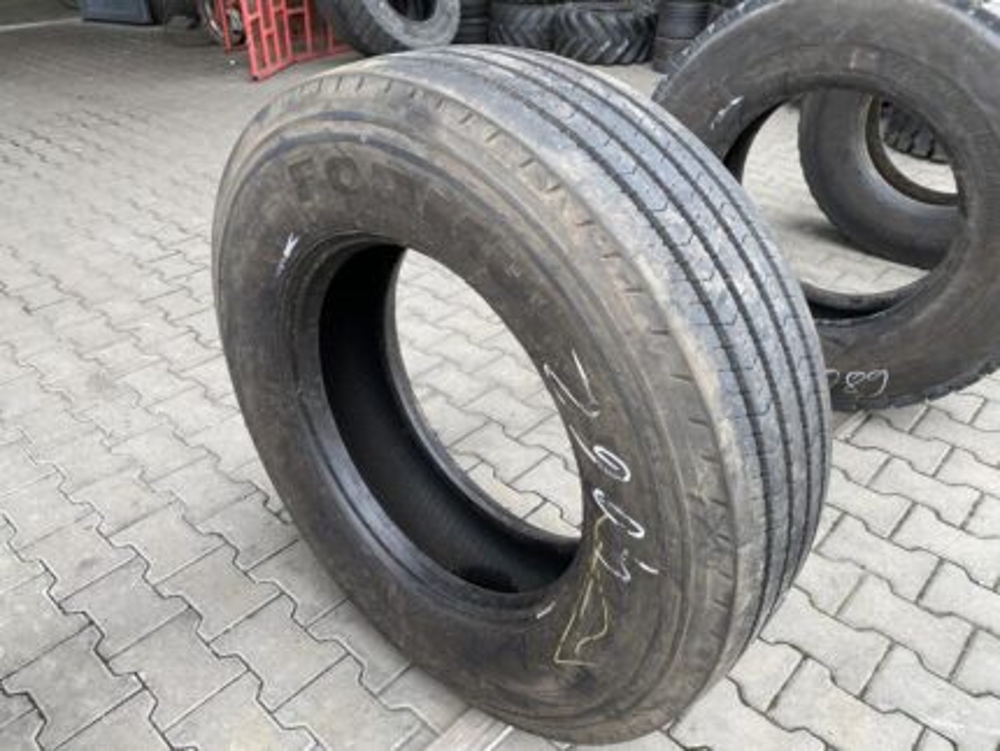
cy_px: 376
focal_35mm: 26
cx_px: 500
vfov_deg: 53.1
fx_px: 752
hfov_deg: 67.3
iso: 40
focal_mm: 4.25
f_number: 1.8
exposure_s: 1/122
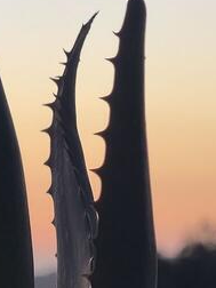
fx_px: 2379
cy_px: 253
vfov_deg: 6.9
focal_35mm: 286
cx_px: 131
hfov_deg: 5.2
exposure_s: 1/121
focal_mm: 15.66
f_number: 2.8
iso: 50
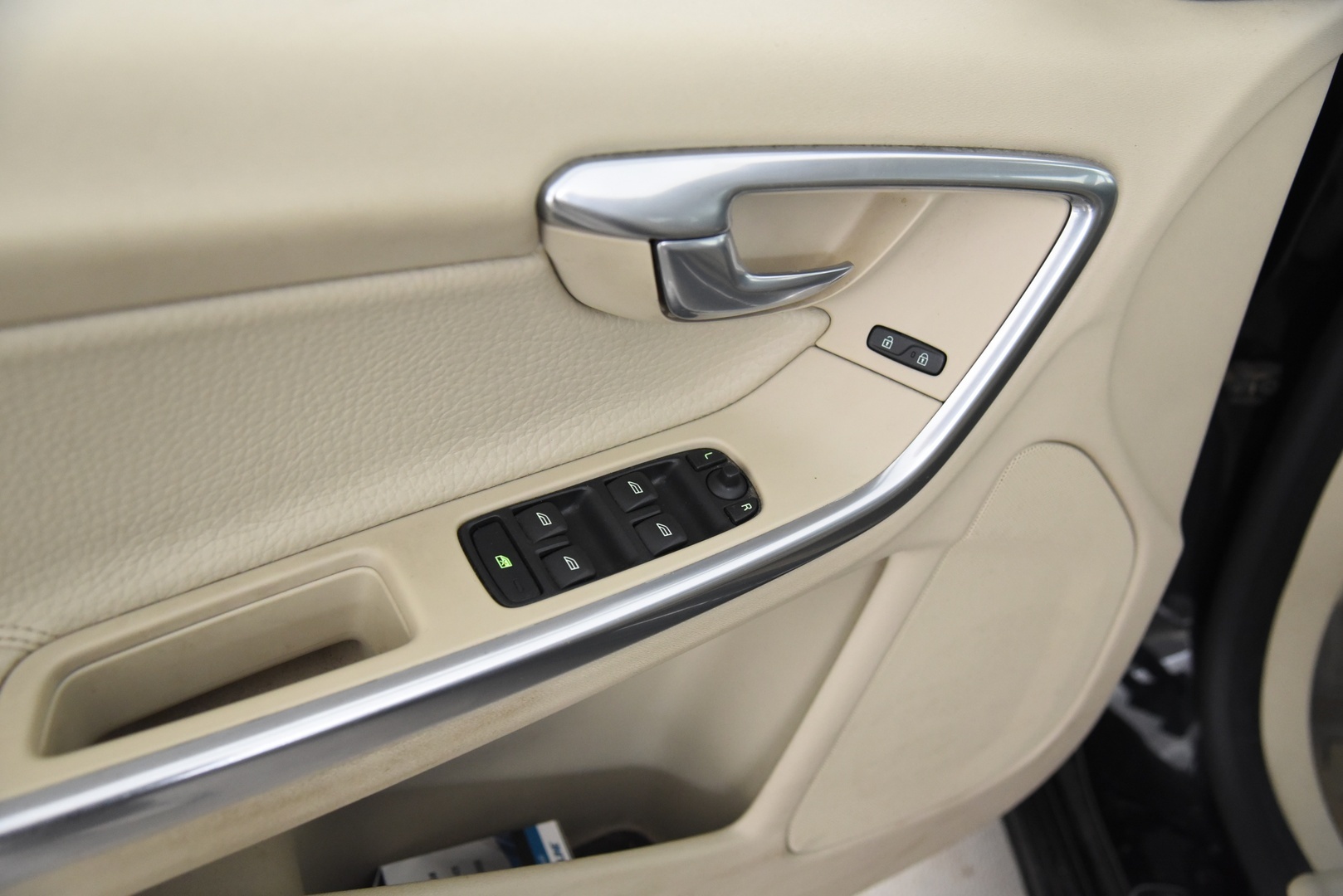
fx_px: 1418
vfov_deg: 35.1
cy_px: 448
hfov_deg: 50.7
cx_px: 672
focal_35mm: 38
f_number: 4
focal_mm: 38
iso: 4000
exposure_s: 1/40
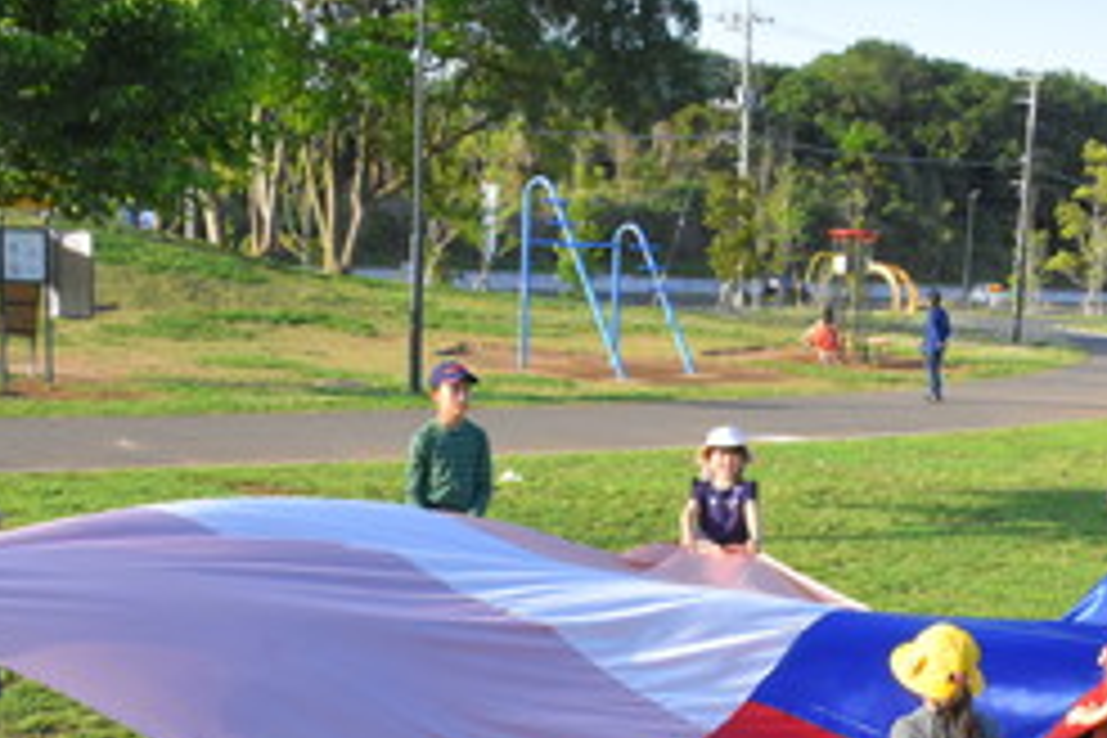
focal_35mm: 67
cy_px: 619
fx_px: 2060
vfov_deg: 20.0
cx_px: 747
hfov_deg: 29.8
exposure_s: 1/640
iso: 2000
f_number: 13
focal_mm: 22
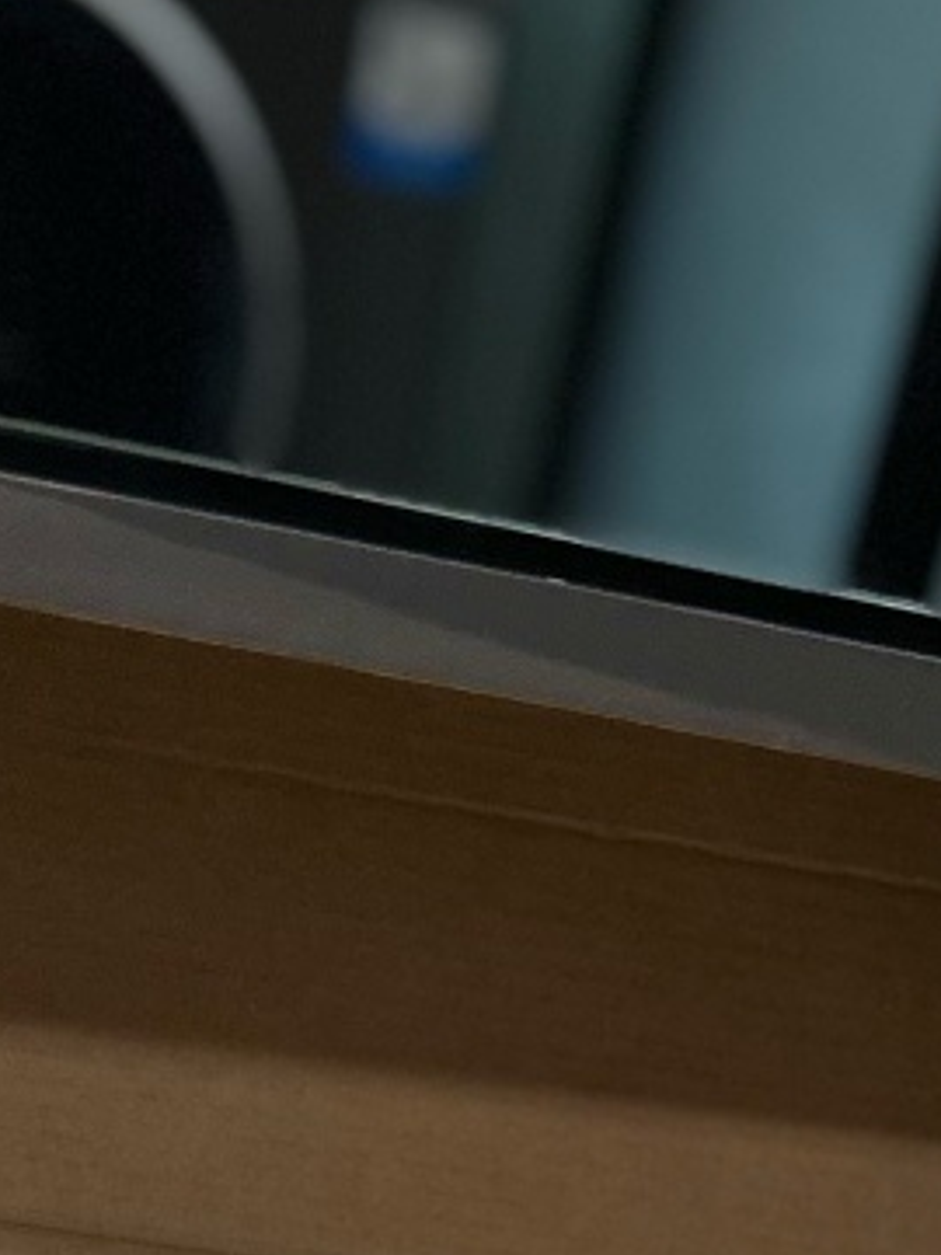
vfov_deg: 17.0
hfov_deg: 15.4
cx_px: 355
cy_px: 2242
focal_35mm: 96
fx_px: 3480
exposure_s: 1/121
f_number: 1.78
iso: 160
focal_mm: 6.86
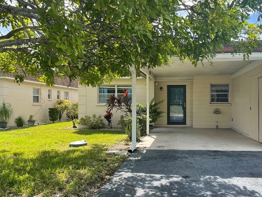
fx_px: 265
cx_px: 157
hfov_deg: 52.3
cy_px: 106
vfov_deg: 40.7
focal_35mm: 35
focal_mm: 5.1
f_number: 1.6
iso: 32
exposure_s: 1/1067
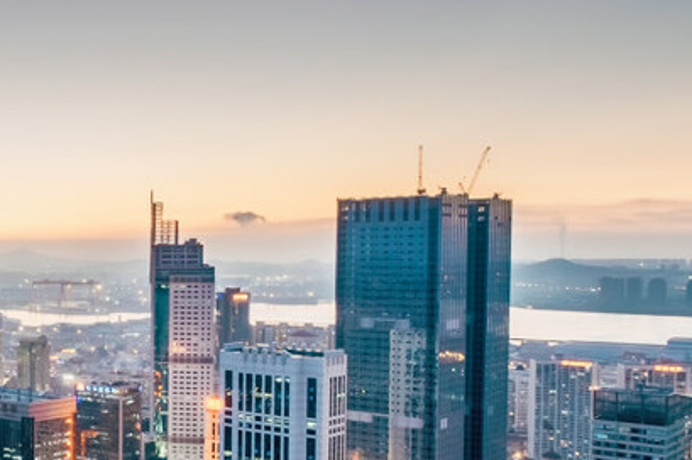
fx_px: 845
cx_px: -196
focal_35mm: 44
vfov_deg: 29.4
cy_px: 404
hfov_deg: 33.4
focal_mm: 10
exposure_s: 1/1.11
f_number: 11
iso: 200
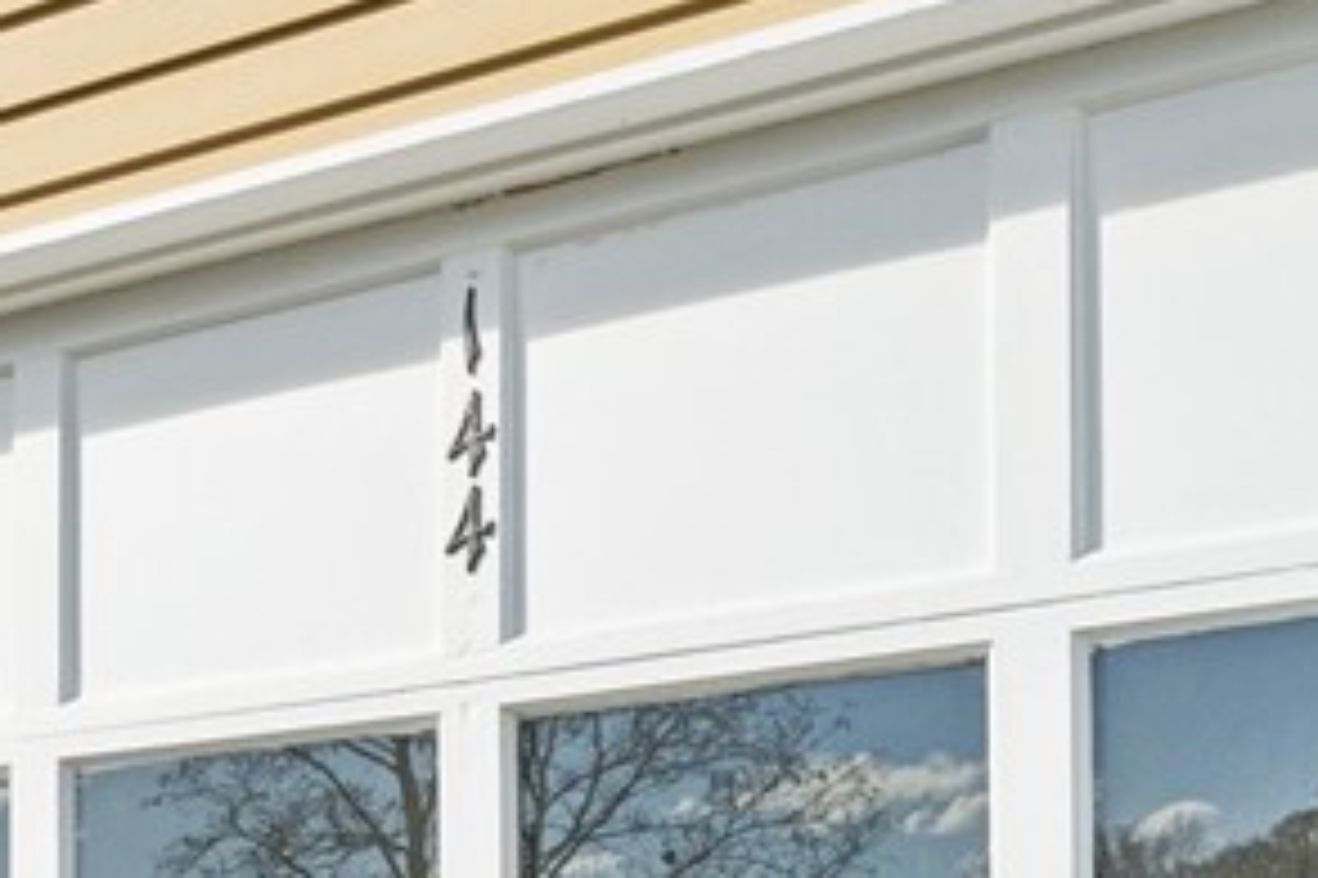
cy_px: 1213
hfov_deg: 21.3
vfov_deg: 14.5
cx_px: -247
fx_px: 3256
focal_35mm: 89
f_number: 11
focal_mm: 24
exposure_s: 1/750
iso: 800
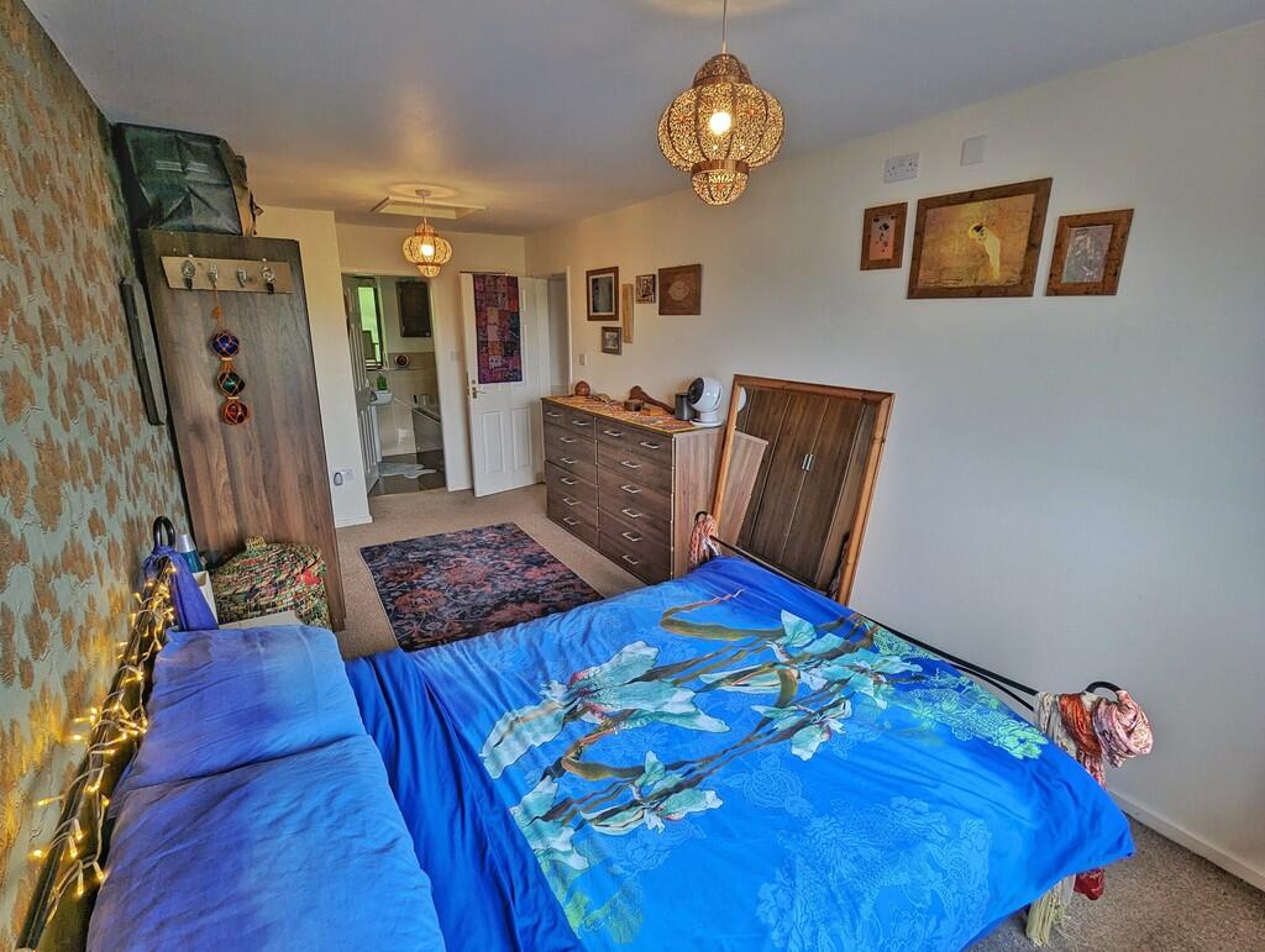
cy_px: 476
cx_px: 632
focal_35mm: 16
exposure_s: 1/33.3
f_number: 2.2
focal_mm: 2.35
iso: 55
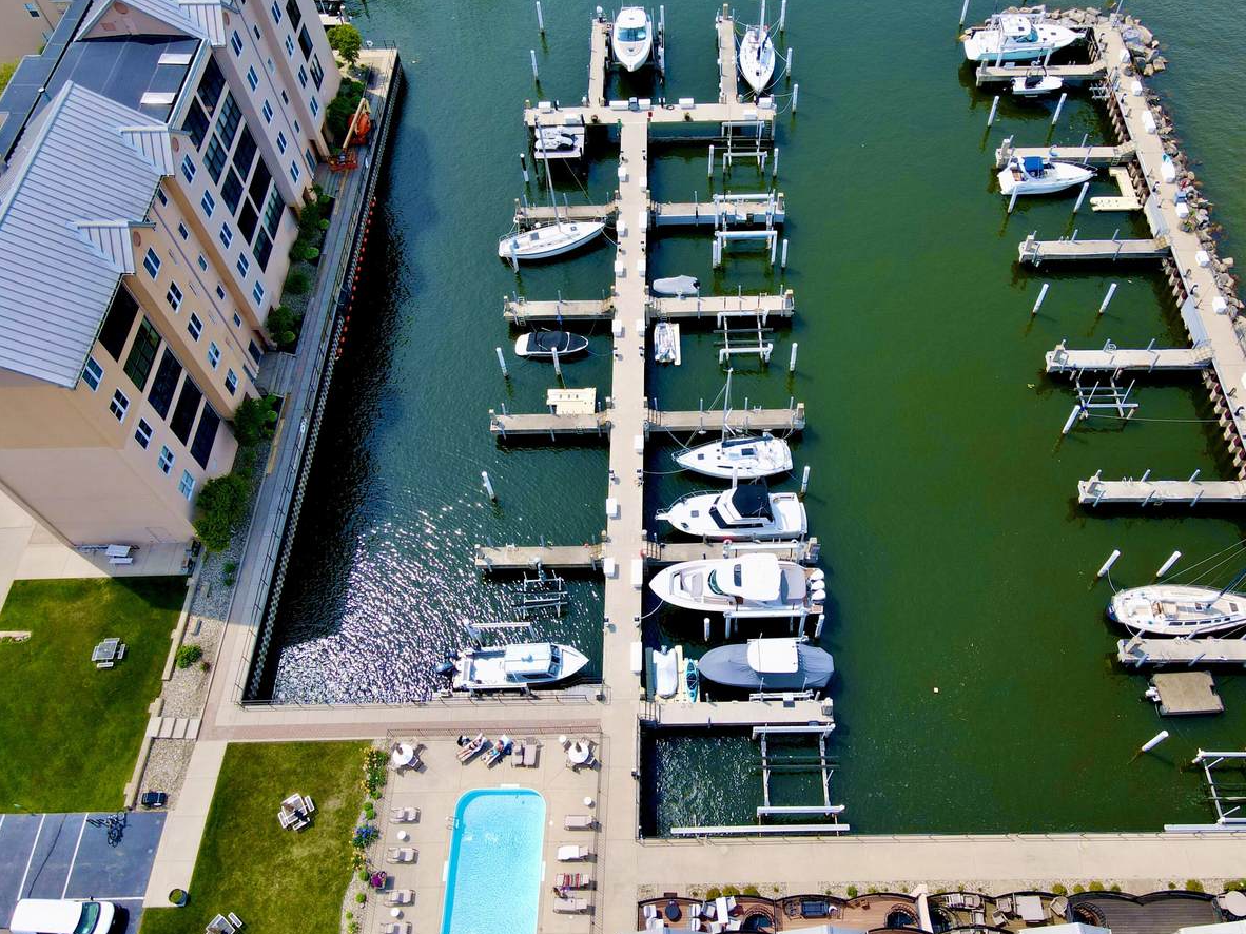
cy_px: 434
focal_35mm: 26
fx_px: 936
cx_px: 673
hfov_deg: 67.2
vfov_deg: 53.0
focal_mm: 4.5
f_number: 2.8
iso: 100
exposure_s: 1/400
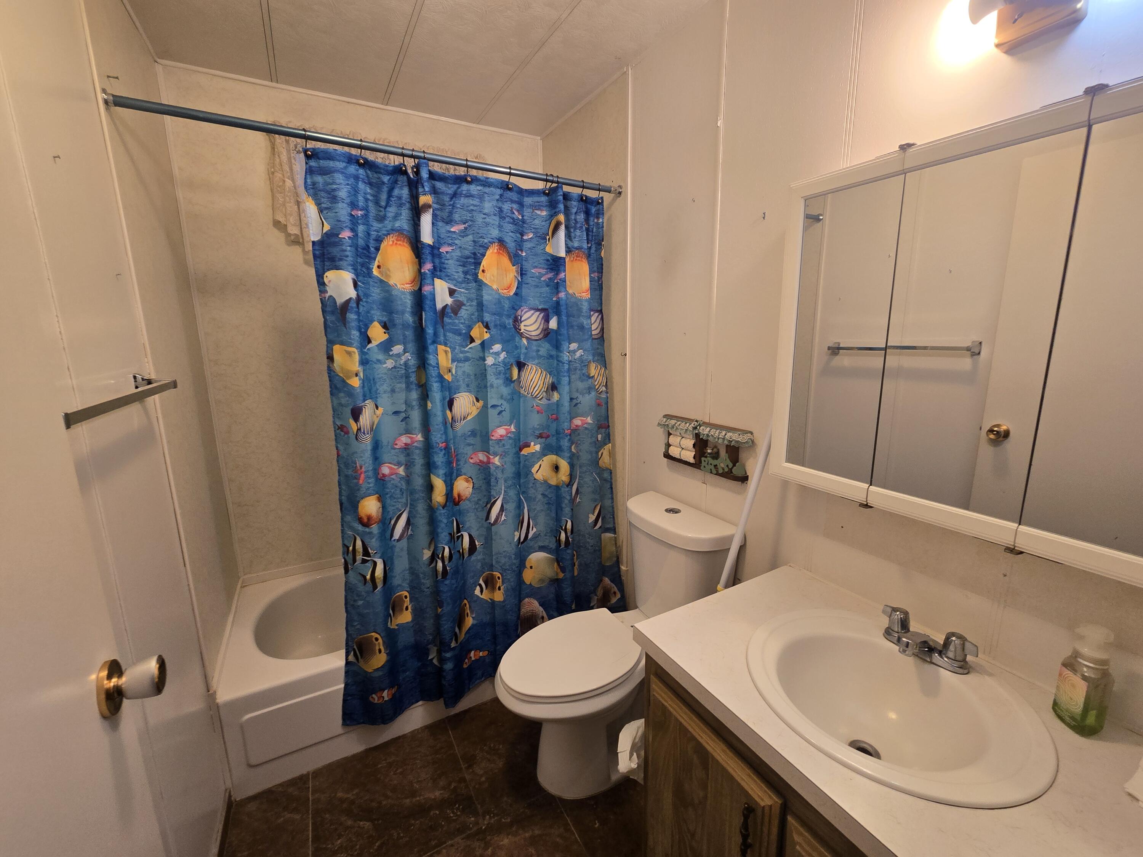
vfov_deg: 89.9
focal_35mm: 13
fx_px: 429
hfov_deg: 106.2
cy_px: 428
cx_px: 572
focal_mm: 2.2
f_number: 2.2
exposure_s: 1/60
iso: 80
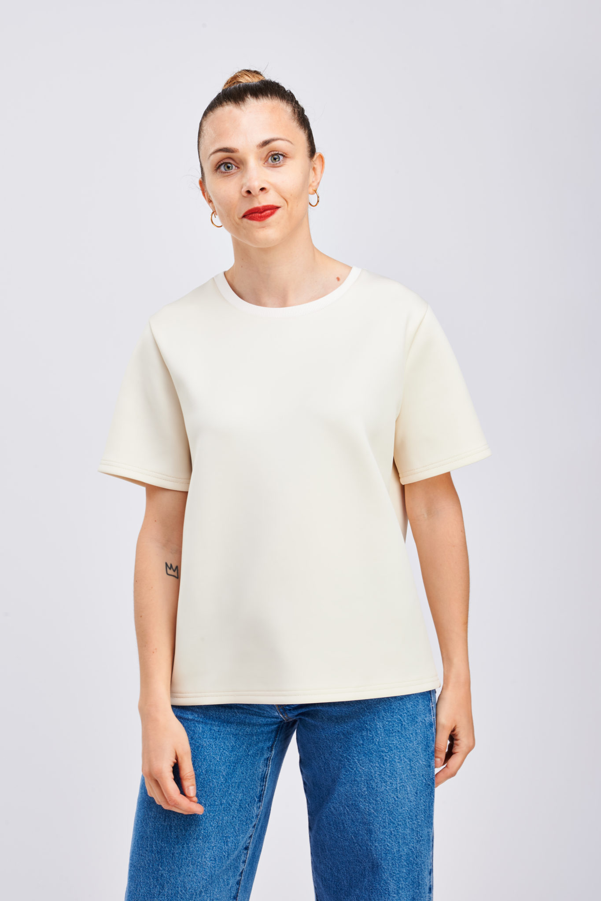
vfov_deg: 23.9
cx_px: 300
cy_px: 450
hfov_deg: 16.1
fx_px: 2129
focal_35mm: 85
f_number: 13
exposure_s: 1/125
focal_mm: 85
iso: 100
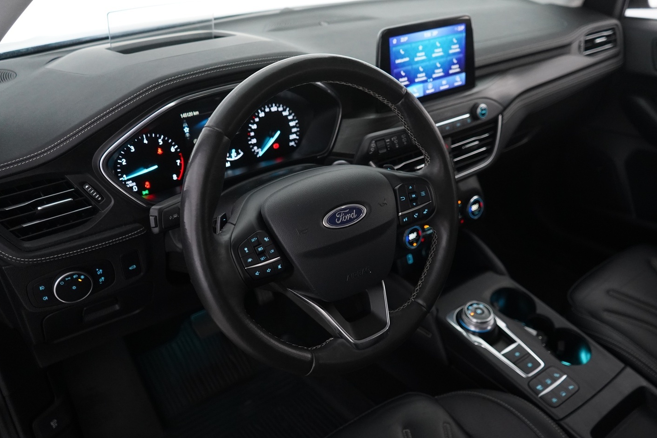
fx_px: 584
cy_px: 227
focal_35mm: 32
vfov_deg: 41.1
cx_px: 369
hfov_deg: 58.5
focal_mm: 28
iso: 4000
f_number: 3.5
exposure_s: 1/60
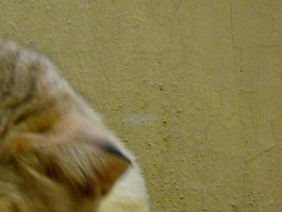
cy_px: 186
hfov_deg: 1.4
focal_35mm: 1368
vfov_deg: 1.1
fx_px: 11146
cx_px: -18
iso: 800
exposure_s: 1/50
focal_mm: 101.1
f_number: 4.9
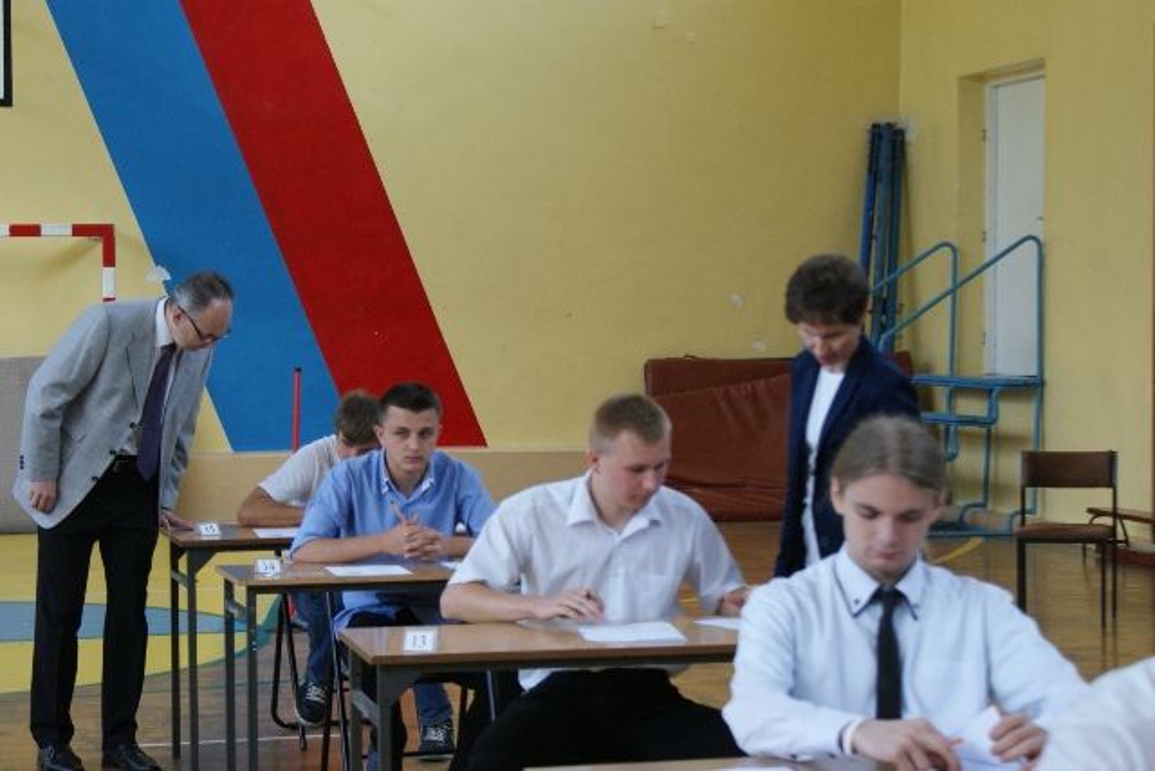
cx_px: 578
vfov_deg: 16.6
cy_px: 386
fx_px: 2647
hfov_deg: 24.6
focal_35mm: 82
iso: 400
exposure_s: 1/80
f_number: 5.6
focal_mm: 55
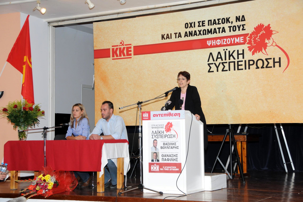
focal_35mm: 63
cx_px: 152
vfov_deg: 21.5
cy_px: 101
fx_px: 530
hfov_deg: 31.9
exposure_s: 1/160
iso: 800
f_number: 5.6
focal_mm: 42
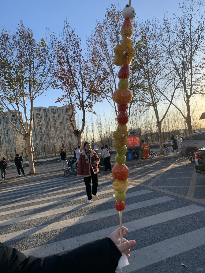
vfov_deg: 67.3
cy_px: 136
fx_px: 205
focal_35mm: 26
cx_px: 102
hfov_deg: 53.1
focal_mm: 4.25
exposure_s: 1/829
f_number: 1.8
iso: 25
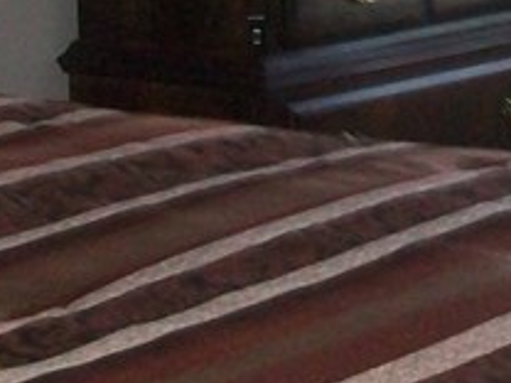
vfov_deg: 8.3
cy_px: -120
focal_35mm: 177
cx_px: 676
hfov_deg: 10.9
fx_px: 2613
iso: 160
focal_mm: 6
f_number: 2.7
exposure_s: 1/60
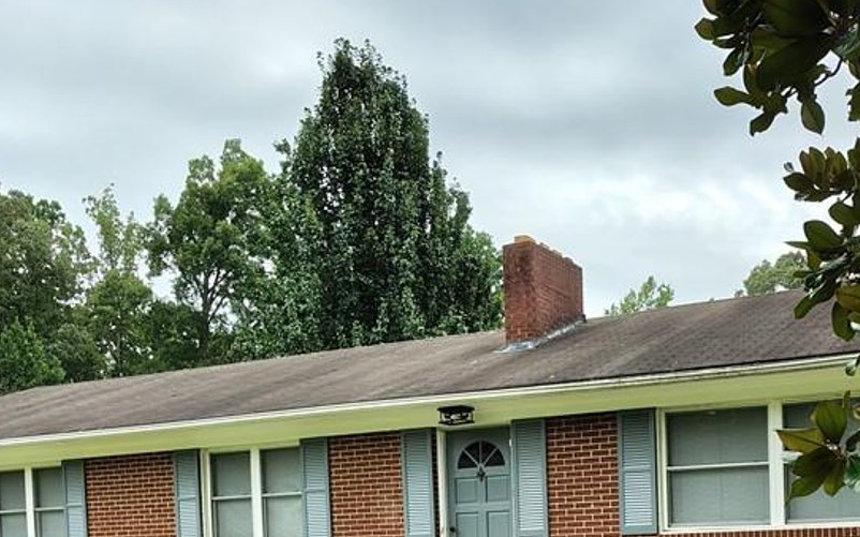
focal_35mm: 48
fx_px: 1125
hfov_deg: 41.7
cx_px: 512
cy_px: 588
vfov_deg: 25.0
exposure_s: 1/241
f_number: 1.8
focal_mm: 5.56
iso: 100
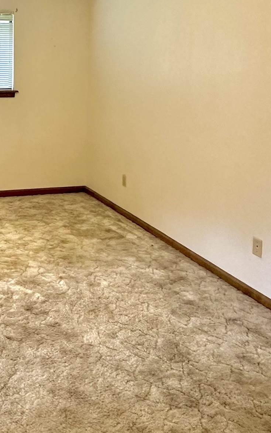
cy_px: 104
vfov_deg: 48.3
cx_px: -19
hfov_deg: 29.8
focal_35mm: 39
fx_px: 461
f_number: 2.2
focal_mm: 2.22
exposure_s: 1/60
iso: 400
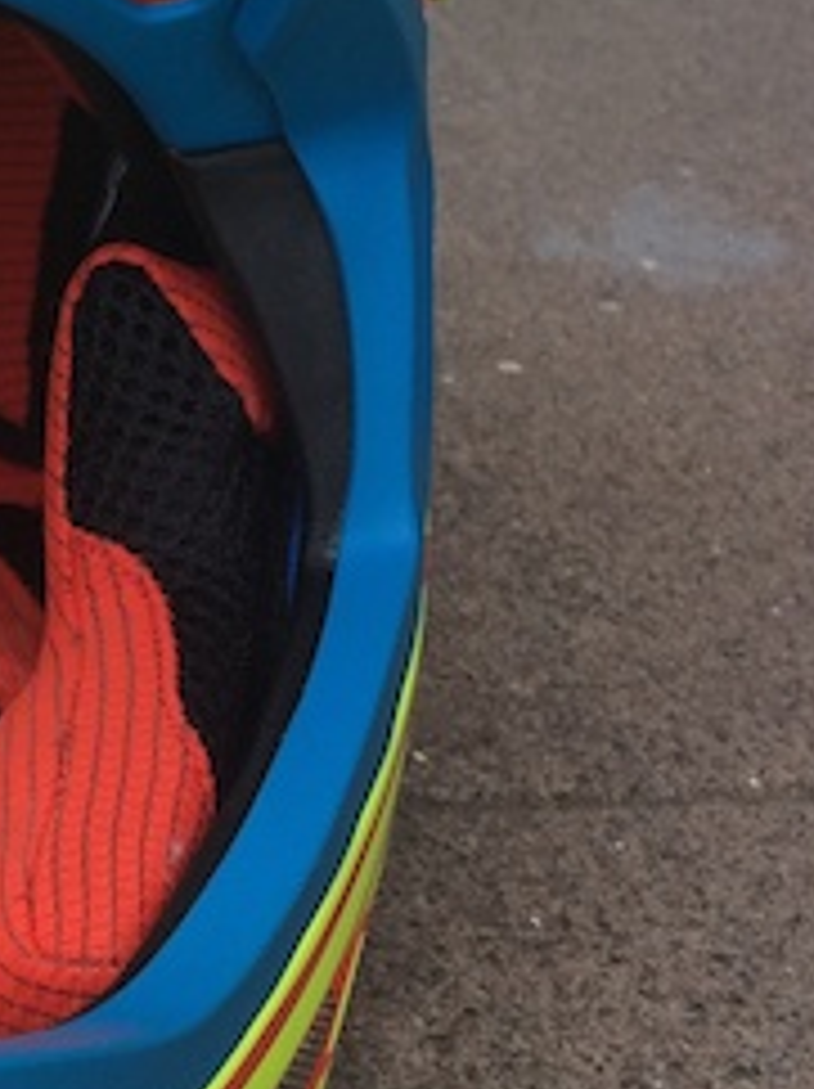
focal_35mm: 96
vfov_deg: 20.3
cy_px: 256
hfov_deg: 14.3
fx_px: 3015
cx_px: -414
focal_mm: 4.15
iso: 32
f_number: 2.2
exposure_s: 1/140
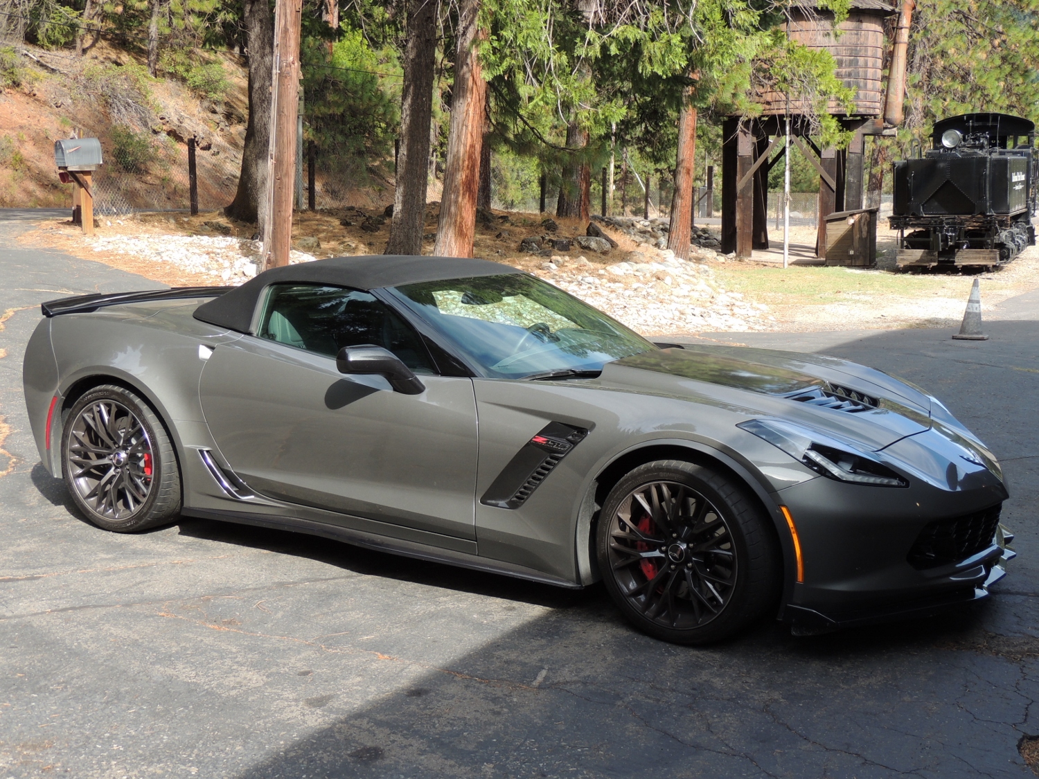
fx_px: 1291
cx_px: 520
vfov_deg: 33.6
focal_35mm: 43
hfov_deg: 43.9
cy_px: 390
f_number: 3.4
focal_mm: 7.6
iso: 100
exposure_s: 1/250
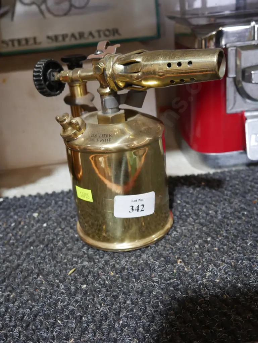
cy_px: 172
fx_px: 397
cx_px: 129
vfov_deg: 46.8
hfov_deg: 36.0
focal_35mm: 40
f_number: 4.4
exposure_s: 1/60
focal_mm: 20
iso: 800
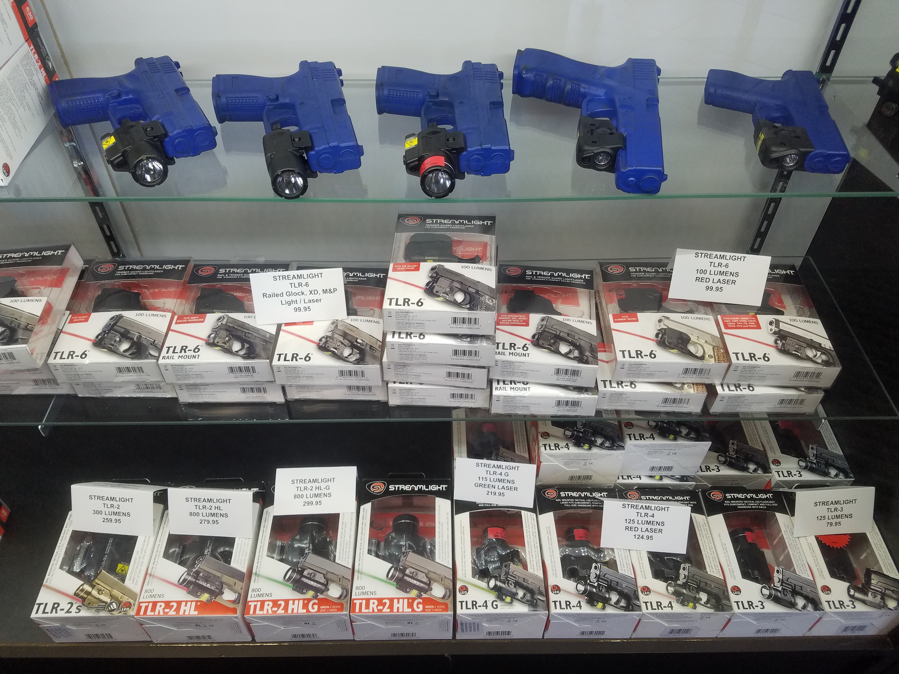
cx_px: 450
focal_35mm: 26
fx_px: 675
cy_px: 337
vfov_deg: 53.1
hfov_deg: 67.3
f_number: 1.7
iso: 100
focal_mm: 4.2
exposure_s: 1/120
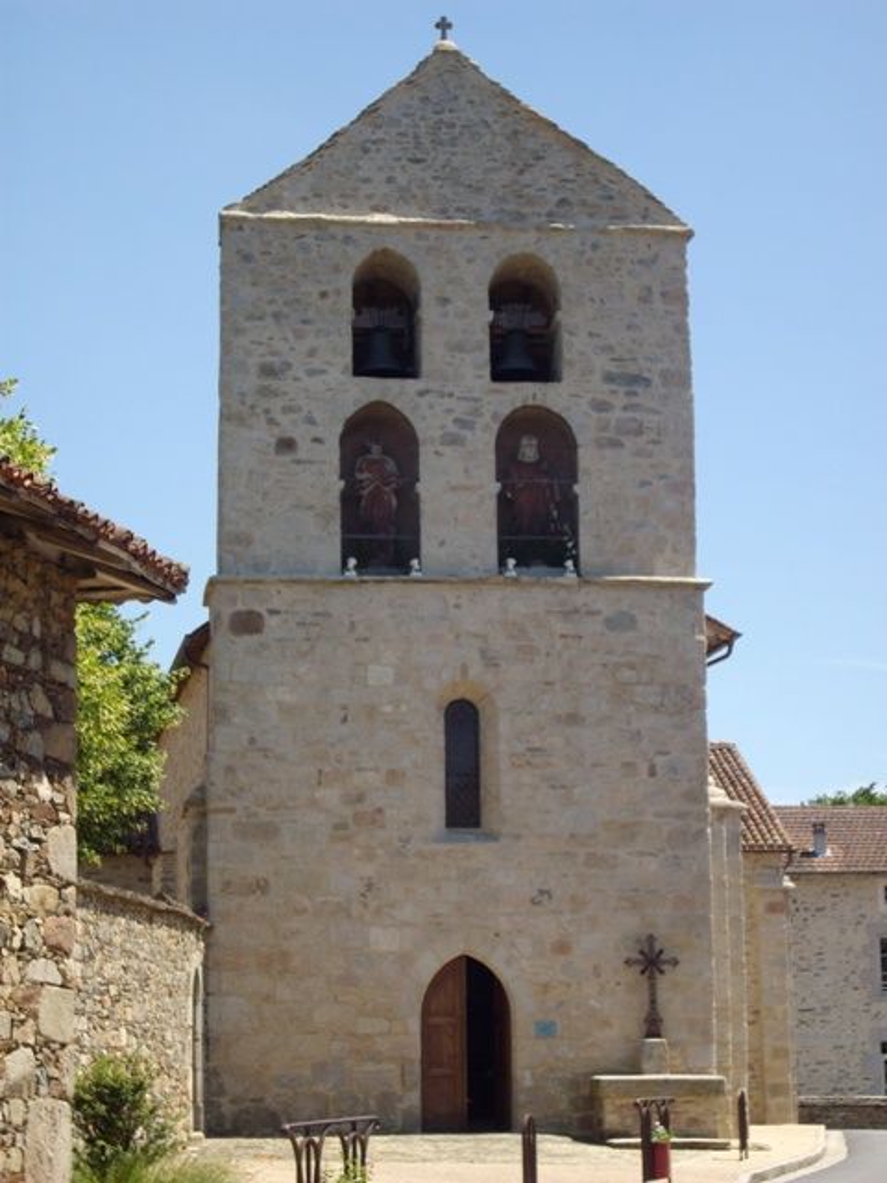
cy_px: 592
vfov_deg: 25.3
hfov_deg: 19.1
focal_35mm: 77
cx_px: 444
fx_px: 2631
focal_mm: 12.8
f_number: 8.5
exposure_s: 1/125
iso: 80
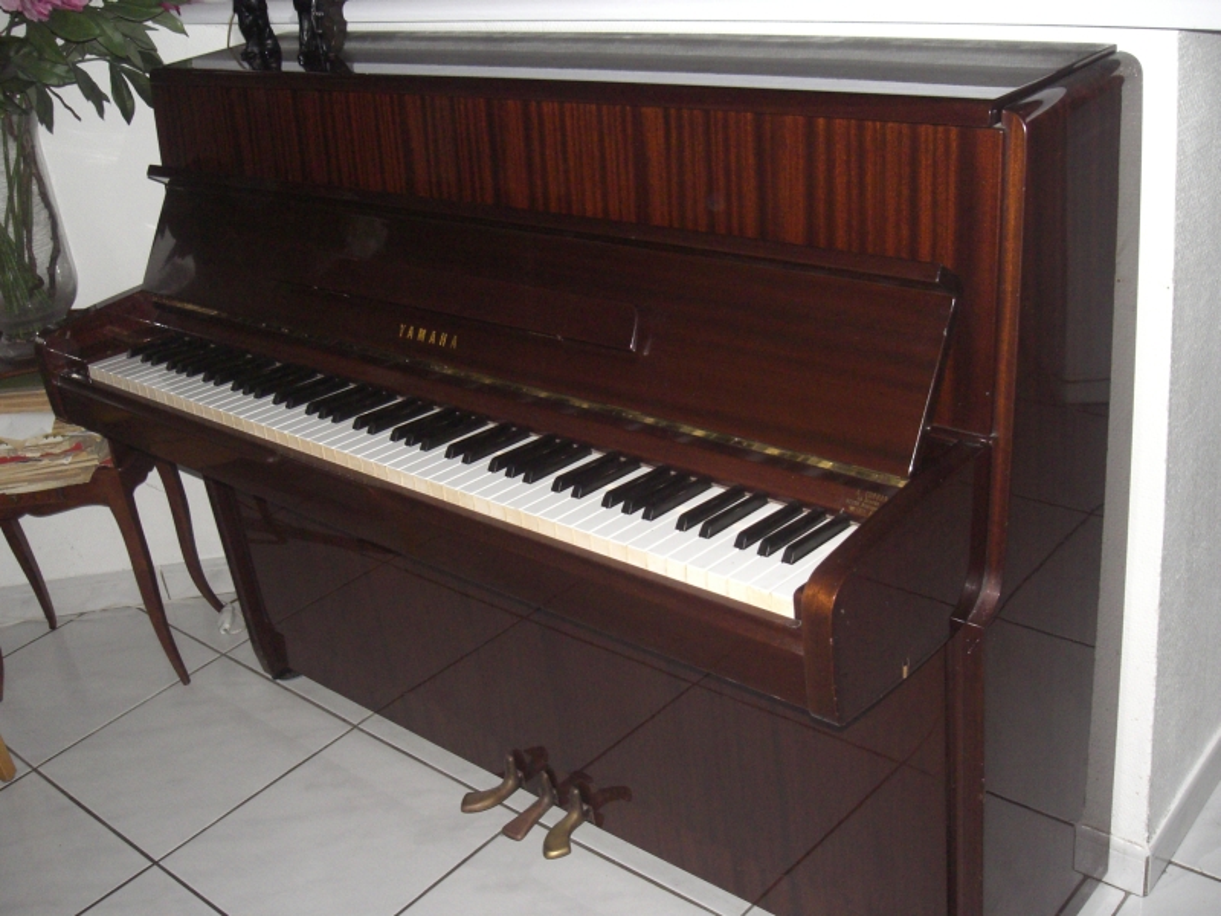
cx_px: 610
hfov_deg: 49.0
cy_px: 458
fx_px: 1340
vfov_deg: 37.7
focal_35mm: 38
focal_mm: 6.3
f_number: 3.1
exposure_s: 1/60
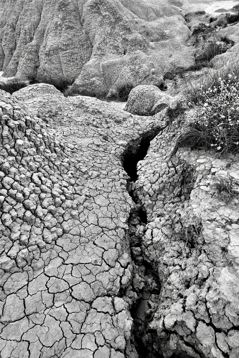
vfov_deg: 78.0
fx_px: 219
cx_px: 135
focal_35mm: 22
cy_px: 151
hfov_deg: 57.1
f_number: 9.5
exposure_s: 1/6
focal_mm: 17
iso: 50
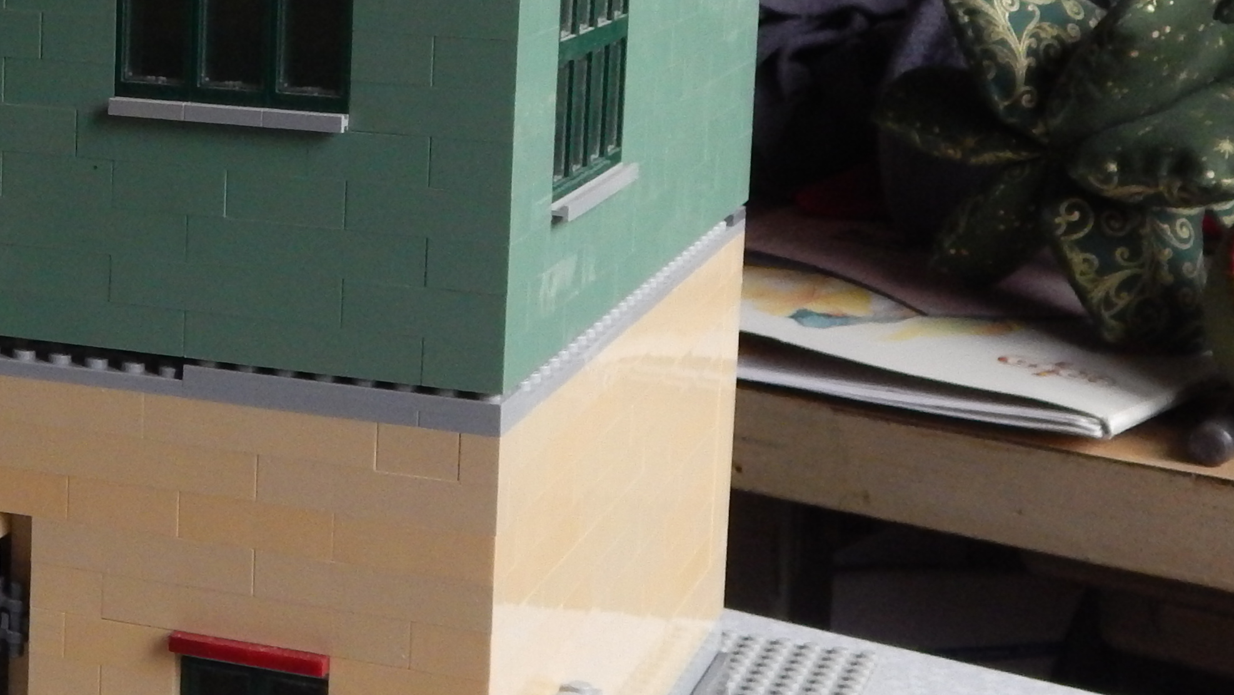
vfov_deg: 13.5
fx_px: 2913
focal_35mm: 89
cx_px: -201
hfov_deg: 22.3
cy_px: 133
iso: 400
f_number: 3.3
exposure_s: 1/25
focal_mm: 6.1
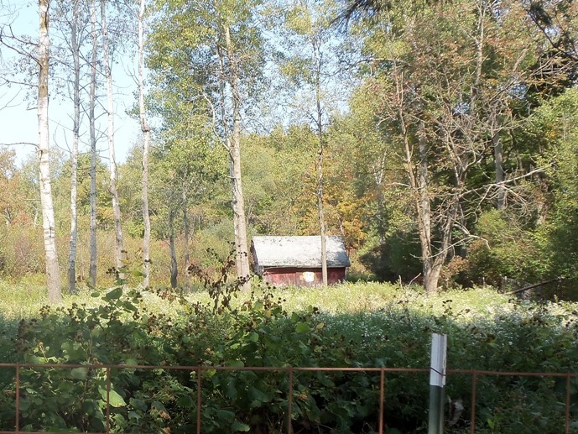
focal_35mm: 55
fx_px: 919
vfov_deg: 26.5
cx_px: 154
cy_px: 251
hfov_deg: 34.3
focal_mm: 6.7
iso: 64
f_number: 3.6
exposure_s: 1/250
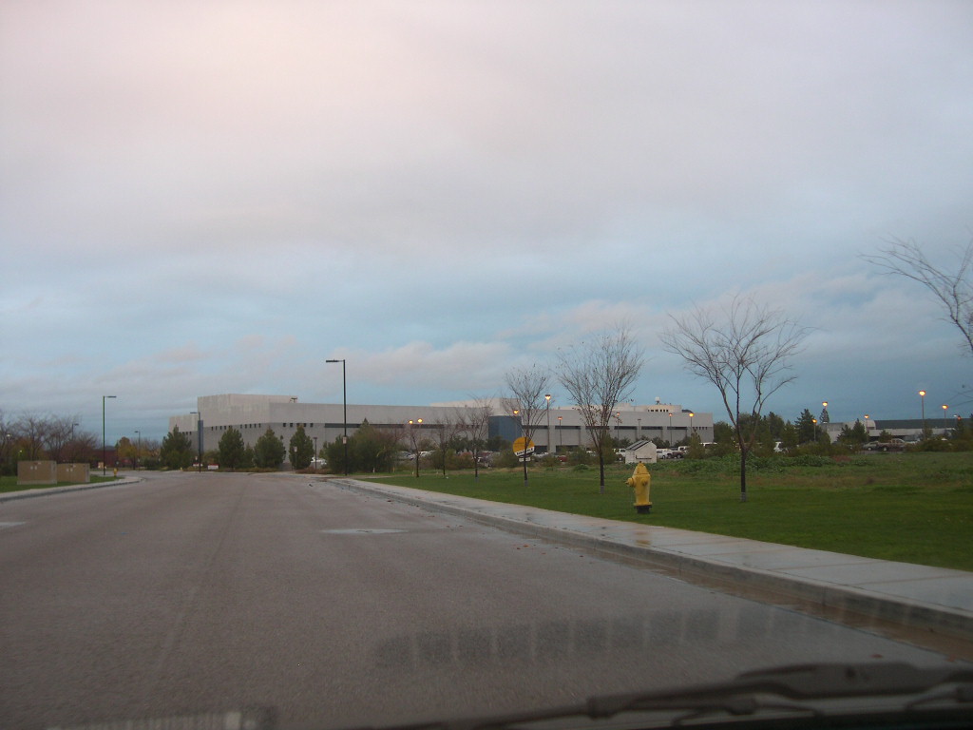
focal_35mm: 38
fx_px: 1068
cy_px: 365
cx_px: 486
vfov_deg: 37.7
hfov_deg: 49.0
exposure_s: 1/30.8
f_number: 2.8
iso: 100
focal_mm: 8
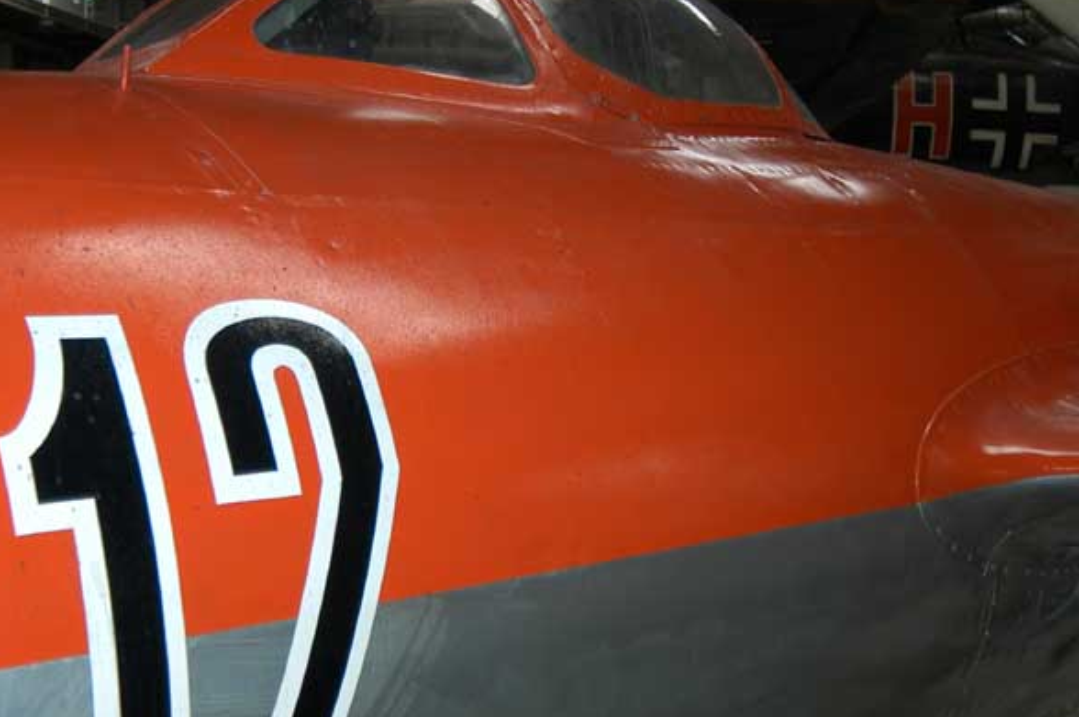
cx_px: 611
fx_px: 1467
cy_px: 374
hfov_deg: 40.3
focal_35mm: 49
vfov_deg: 27.5
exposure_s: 1/60
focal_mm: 24
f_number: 3.5
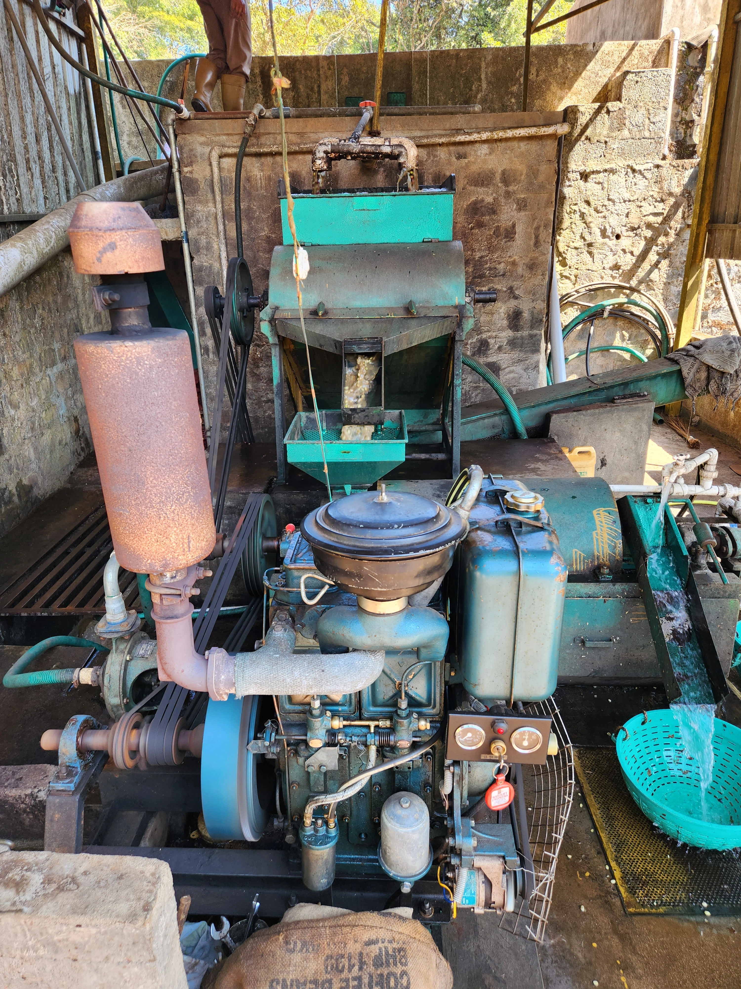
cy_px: 494
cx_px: 370
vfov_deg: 73.9
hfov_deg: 58.9
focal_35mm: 23
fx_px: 656
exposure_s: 1/180
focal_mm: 5.4
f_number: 1.8
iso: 64
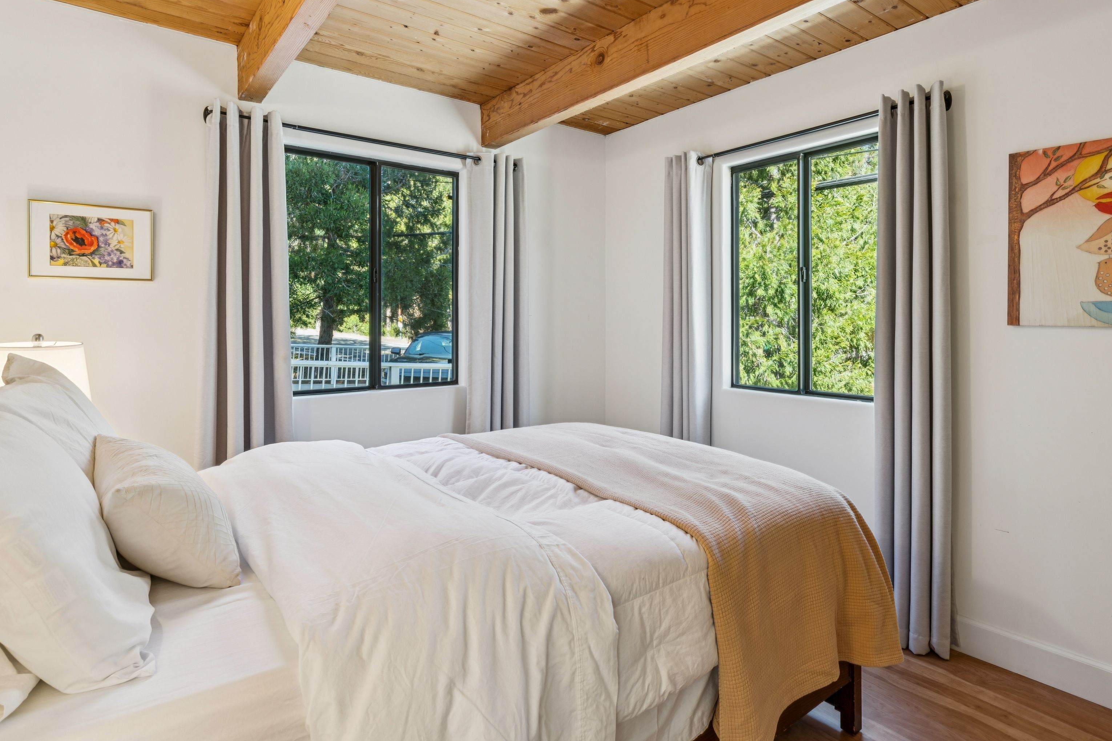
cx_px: 631
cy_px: 323
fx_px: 621
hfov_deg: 83.2
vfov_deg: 61.4
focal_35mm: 20
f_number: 13
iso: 100
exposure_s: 1/2.5
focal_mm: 17.1
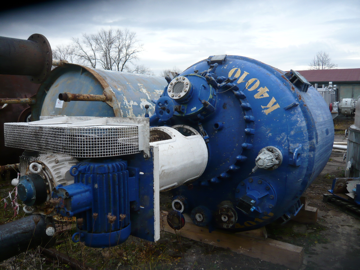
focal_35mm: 28
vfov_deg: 49.7
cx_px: 180
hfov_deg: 63.4
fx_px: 291
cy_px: 135
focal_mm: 4.6
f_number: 2.8
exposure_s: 1/100
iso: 100
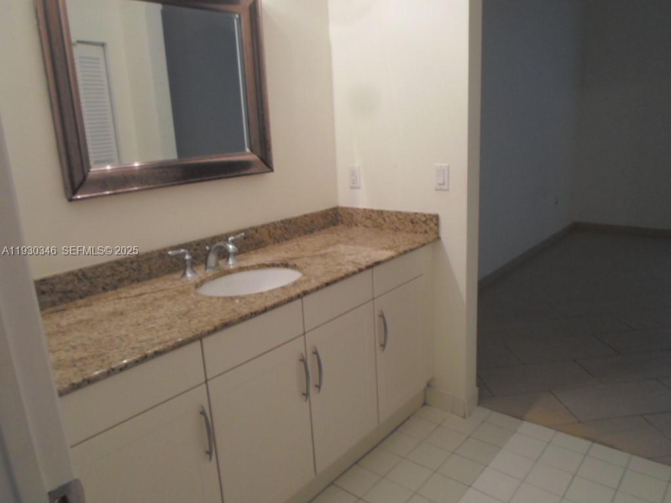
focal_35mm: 25
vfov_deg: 54.9
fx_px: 485
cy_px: 252
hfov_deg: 69.4
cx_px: 336
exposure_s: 1/30
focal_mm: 4.5
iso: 240
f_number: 2.5
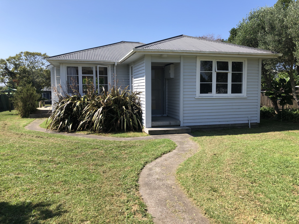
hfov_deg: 63.4
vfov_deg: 49.7
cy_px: 112
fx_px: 242
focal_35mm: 28
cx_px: 150
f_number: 1.8
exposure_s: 1/1412
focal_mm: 3.99
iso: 20
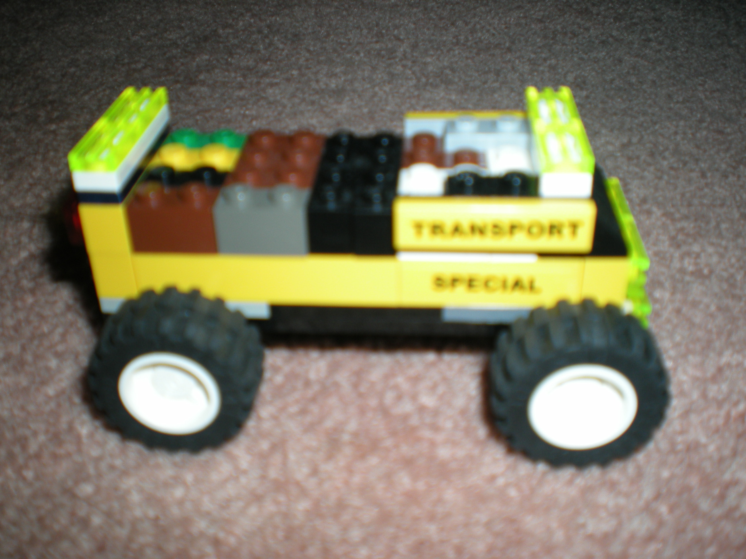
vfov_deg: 37.7
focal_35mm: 38
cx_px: 373
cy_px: 280
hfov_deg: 49.0
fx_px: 819
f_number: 3.1
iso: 64
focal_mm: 6.3
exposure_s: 1/60
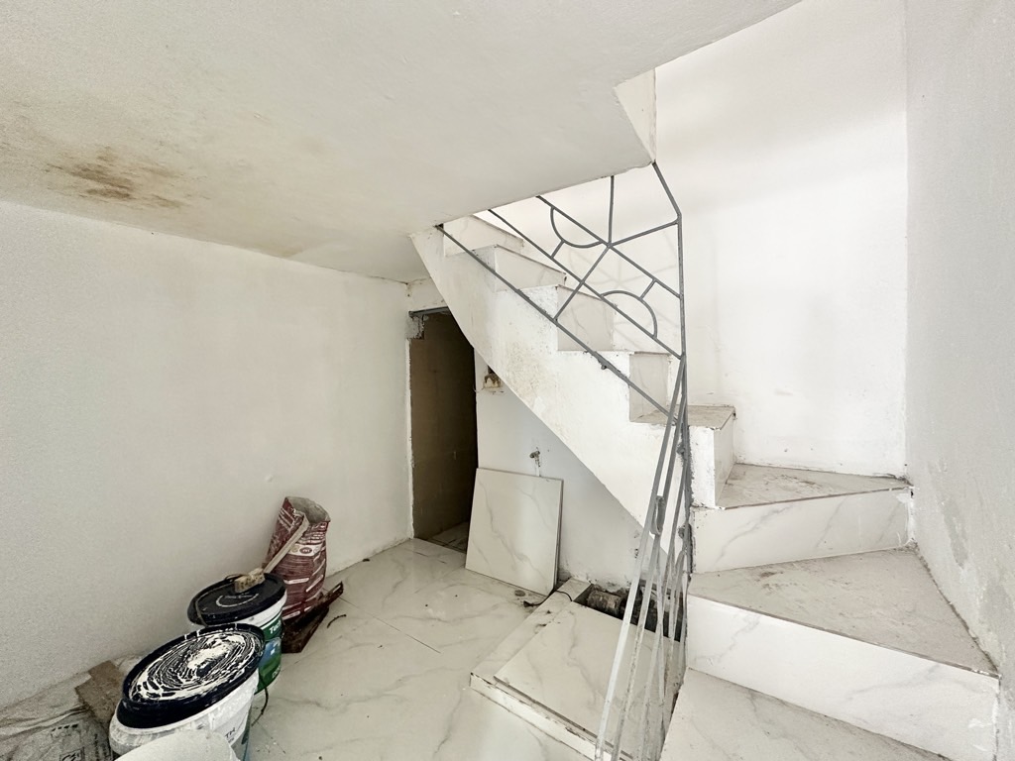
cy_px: 380
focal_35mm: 14
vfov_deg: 85.7
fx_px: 411
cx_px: 508
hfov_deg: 102.1
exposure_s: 1/50
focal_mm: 2.22
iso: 400
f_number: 2.2
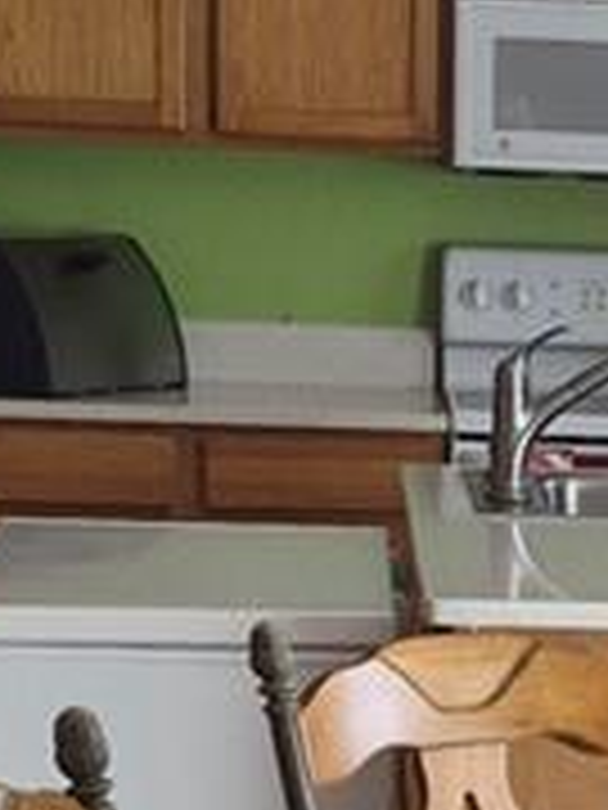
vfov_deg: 12.7
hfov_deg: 9.4
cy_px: 814
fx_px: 3583
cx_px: 955
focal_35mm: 153
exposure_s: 1/180
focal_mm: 5.4
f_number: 1.8
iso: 40
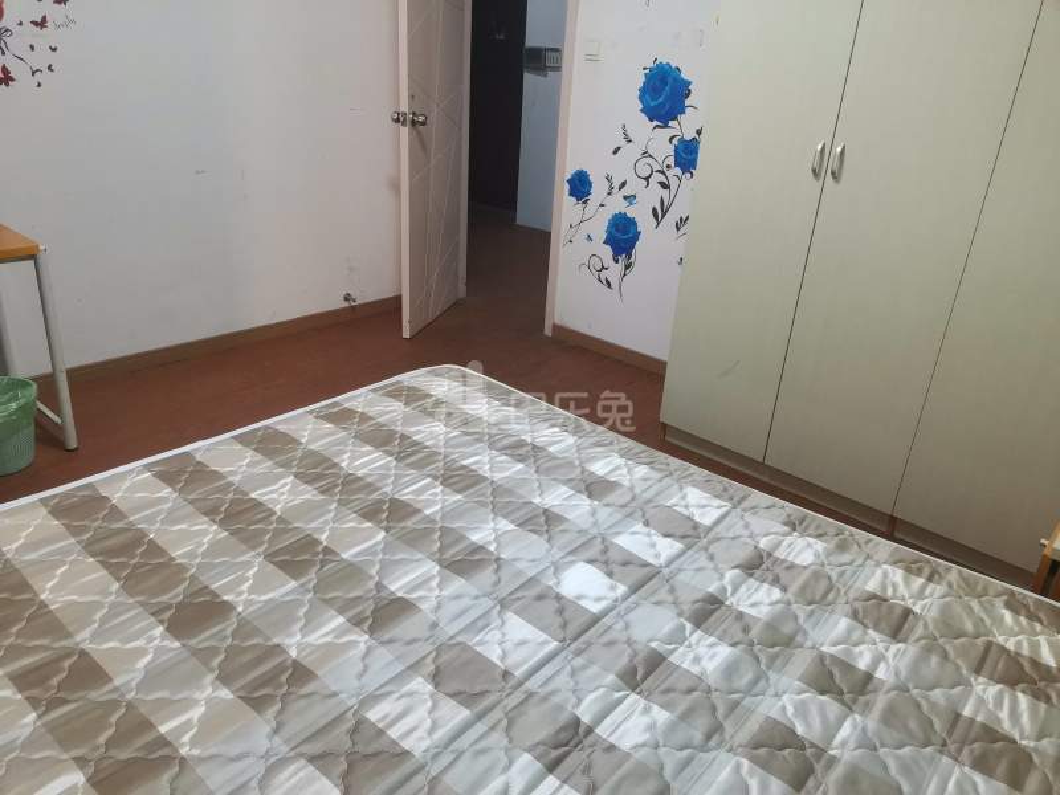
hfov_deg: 67.3
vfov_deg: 53.1
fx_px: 796
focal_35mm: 26
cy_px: 398
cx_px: 530
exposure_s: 1/50
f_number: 1.8
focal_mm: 5.5
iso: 320
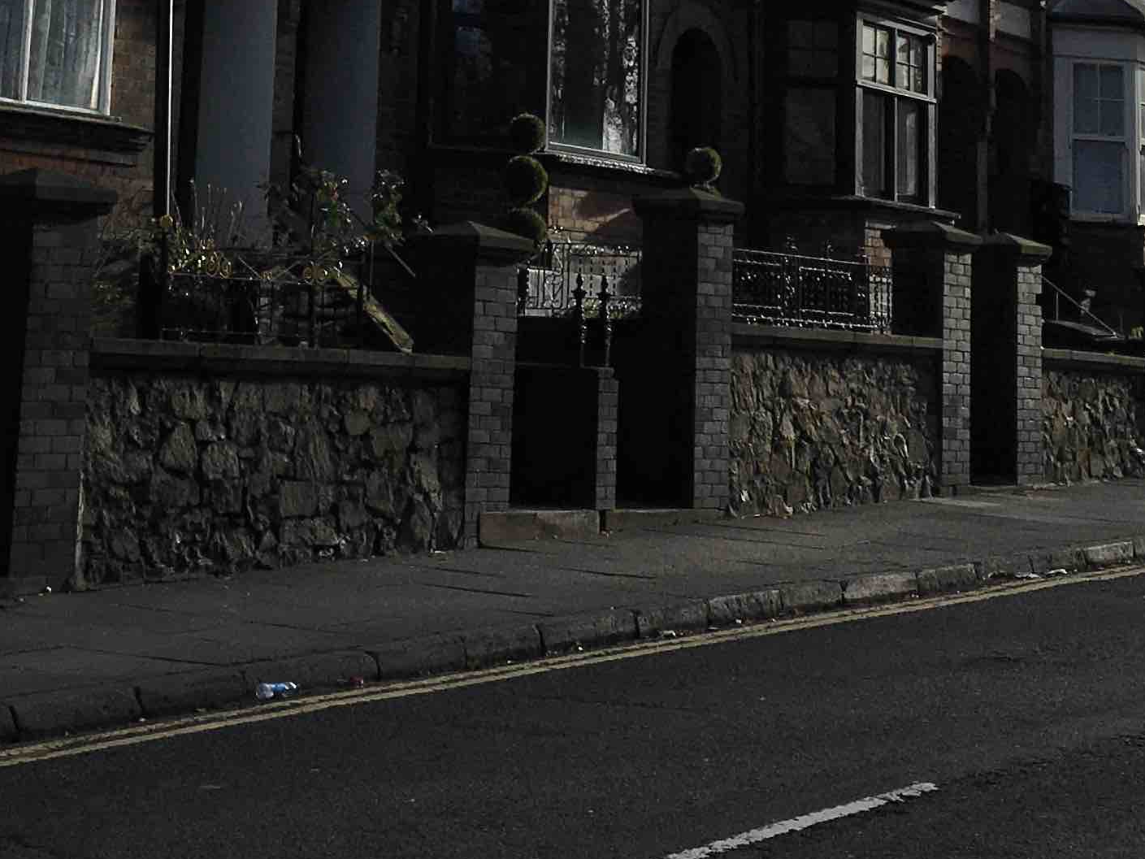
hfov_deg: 23.5
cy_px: -157
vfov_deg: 17.0
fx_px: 2746
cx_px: 454
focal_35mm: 83
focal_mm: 4.15
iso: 25
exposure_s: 1/1282
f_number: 2.2
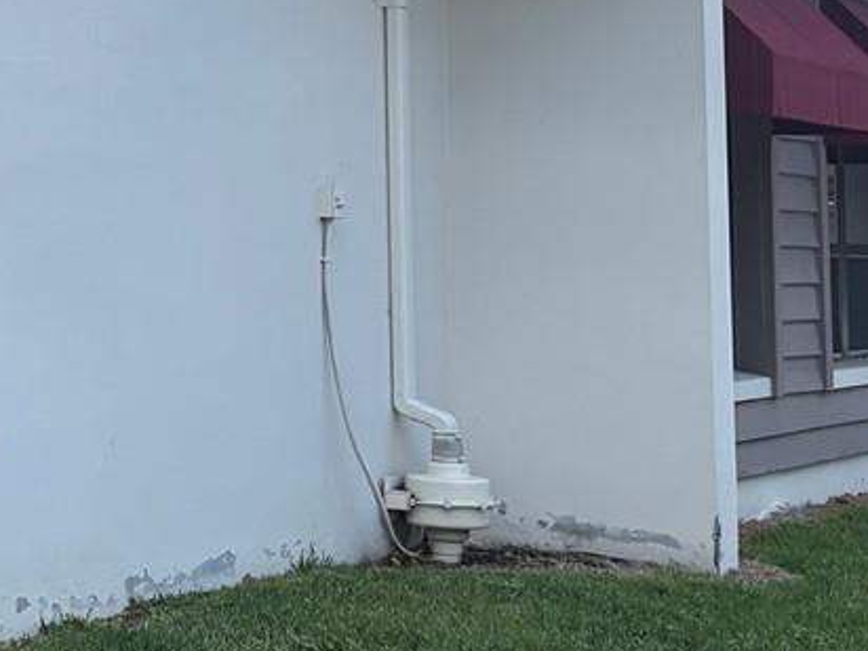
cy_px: -27
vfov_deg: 14.4
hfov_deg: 18.1
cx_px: -287
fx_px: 2533
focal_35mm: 101
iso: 64
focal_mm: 5.96
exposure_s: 1/2141
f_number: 1.6
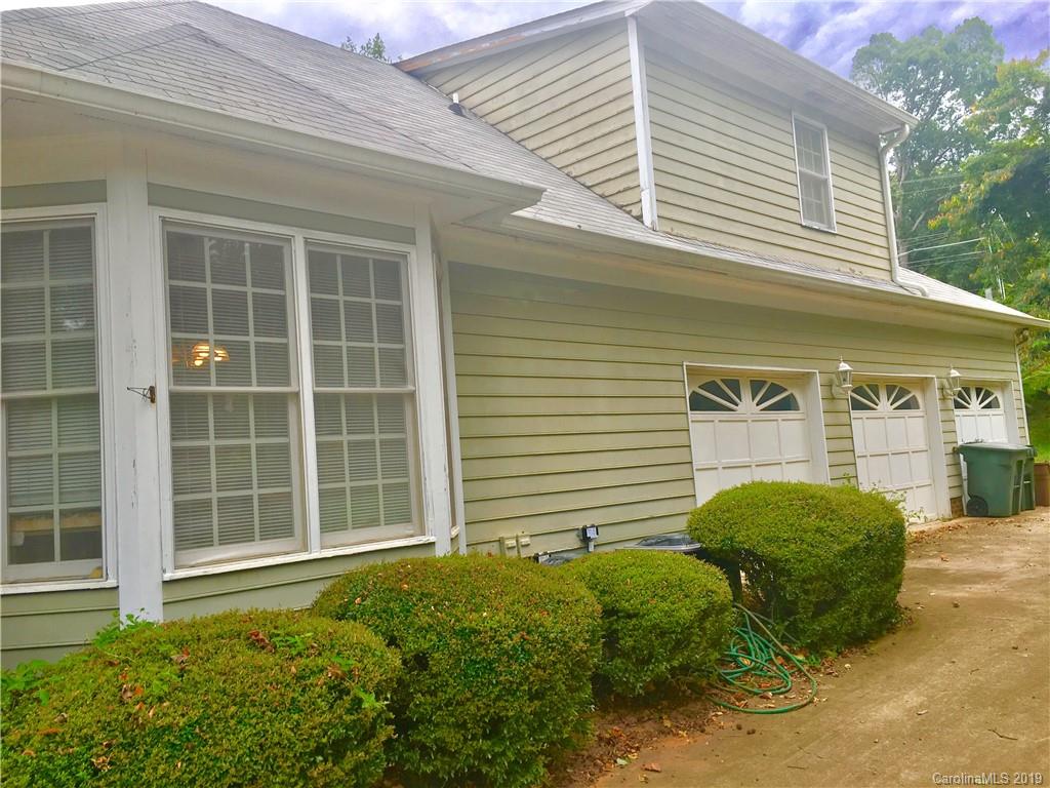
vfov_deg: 48.2
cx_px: 525
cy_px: 394
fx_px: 880
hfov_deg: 61.7
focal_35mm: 29
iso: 25
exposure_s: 1/358
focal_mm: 4.15
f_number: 2.2
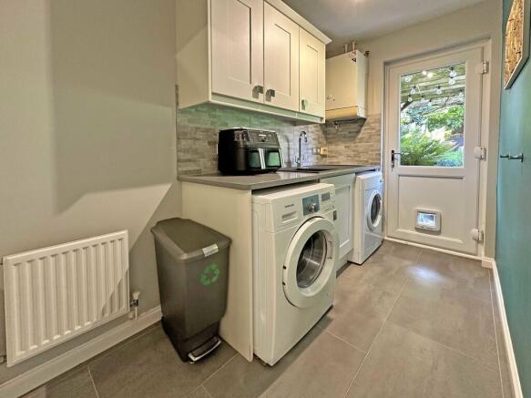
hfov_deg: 102.1
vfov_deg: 85.7
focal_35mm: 14
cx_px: 266
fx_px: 215
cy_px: 199
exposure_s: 1/50
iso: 250
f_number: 2.2
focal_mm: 2.22
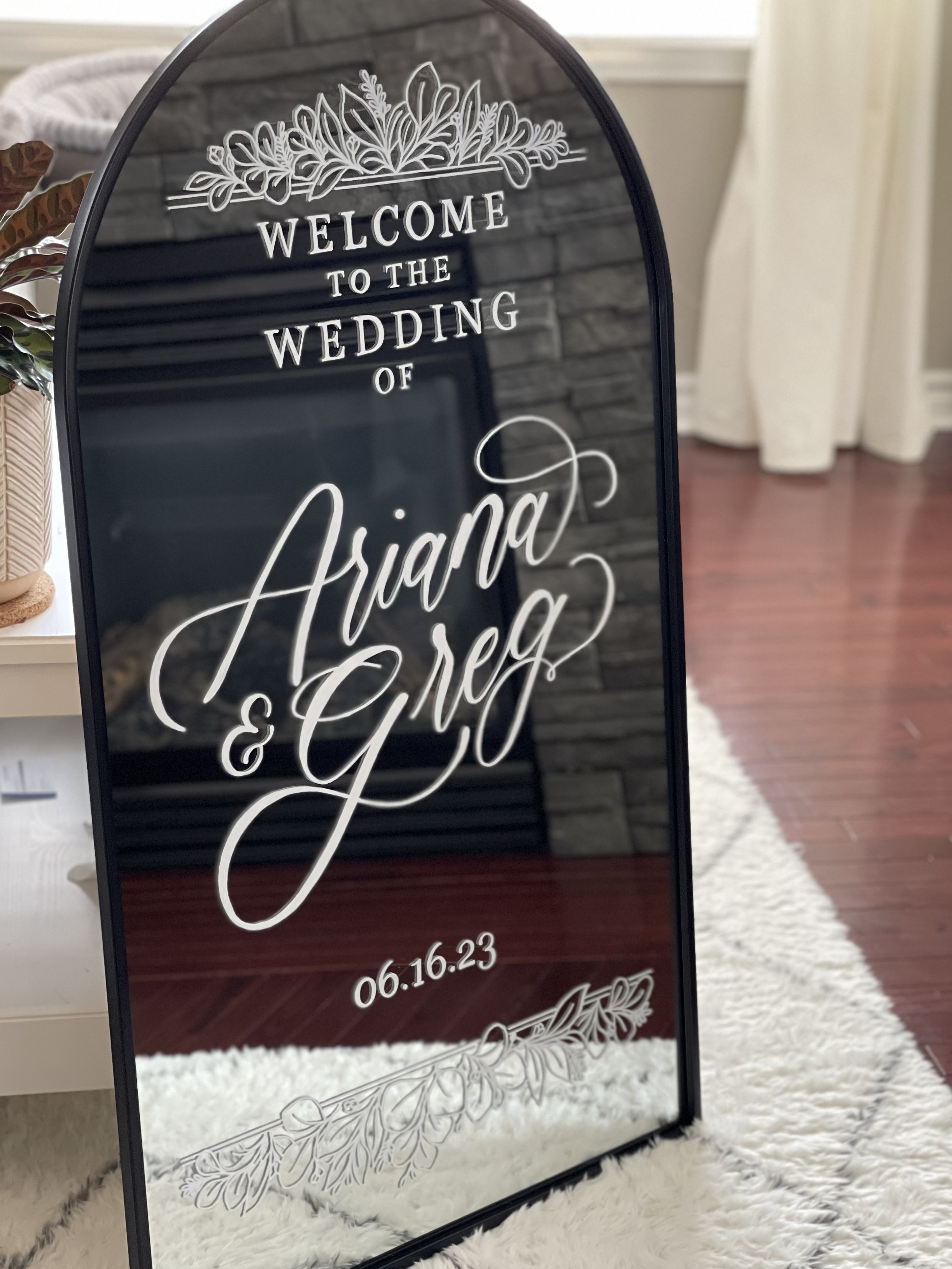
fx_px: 2677
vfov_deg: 26.7
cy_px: 680
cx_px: 531
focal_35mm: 73
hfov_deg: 20.2
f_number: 2.2
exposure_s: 1/108
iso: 250
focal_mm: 7.5
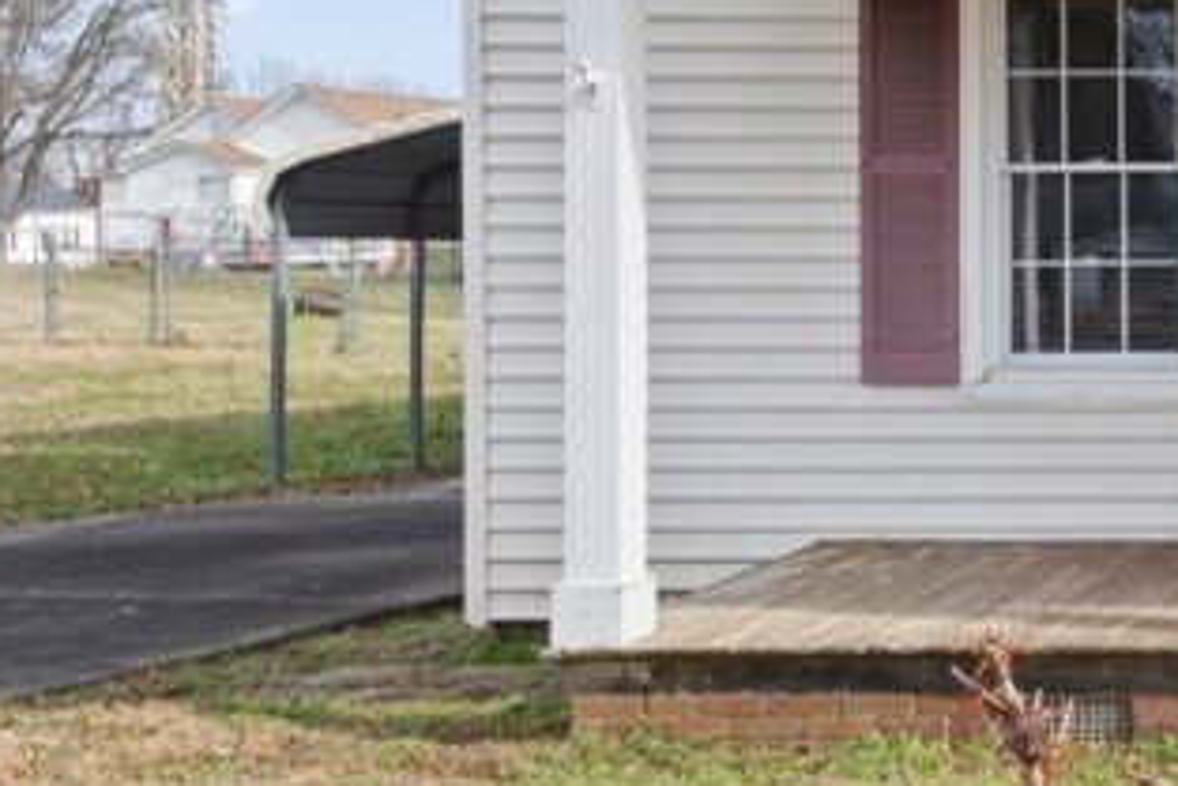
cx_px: 1795
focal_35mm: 69
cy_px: 203
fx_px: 2259
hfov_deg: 23.2
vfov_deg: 19.6
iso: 250
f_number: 9
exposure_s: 1/100
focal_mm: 12
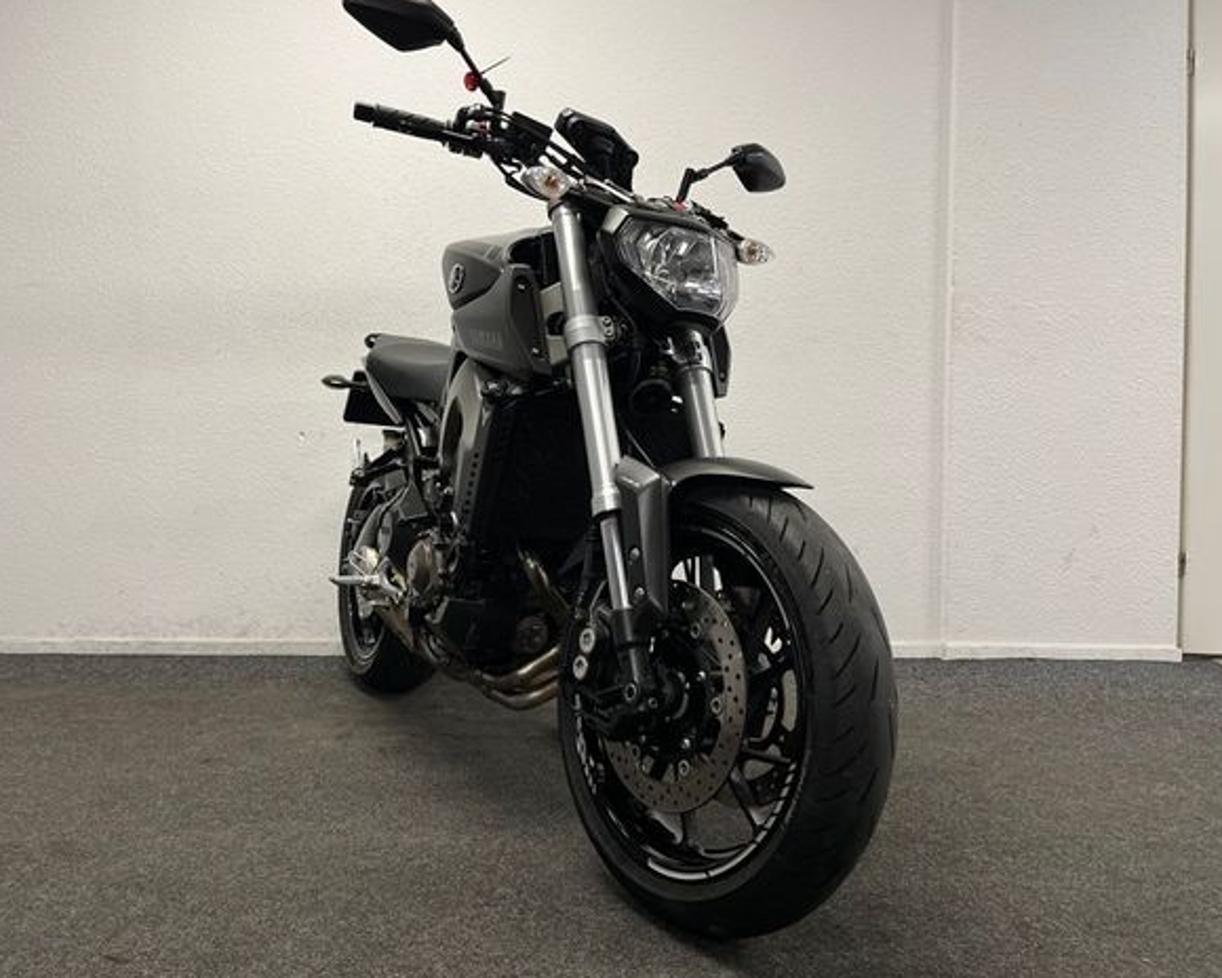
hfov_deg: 62.1
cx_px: 567
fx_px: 1013
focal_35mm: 28
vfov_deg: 51.5
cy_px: 481
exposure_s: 1/100
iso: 125
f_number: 1.6
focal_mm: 5.1
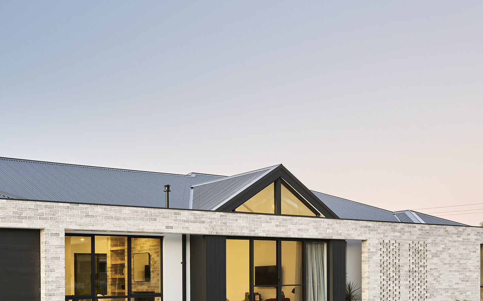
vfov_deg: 26.0
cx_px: 138
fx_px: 632
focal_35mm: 48
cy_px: 271
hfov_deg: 41.0
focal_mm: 27
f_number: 9.5
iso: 200
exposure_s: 1/2
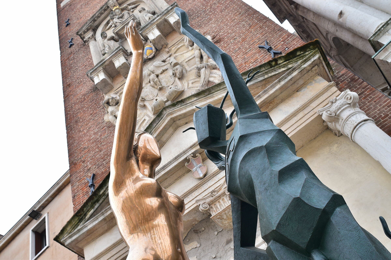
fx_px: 391
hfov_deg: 53.1
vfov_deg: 36.9
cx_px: 196
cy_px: 130
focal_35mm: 36
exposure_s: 1/250
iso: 160
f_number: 6.3
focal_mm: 24
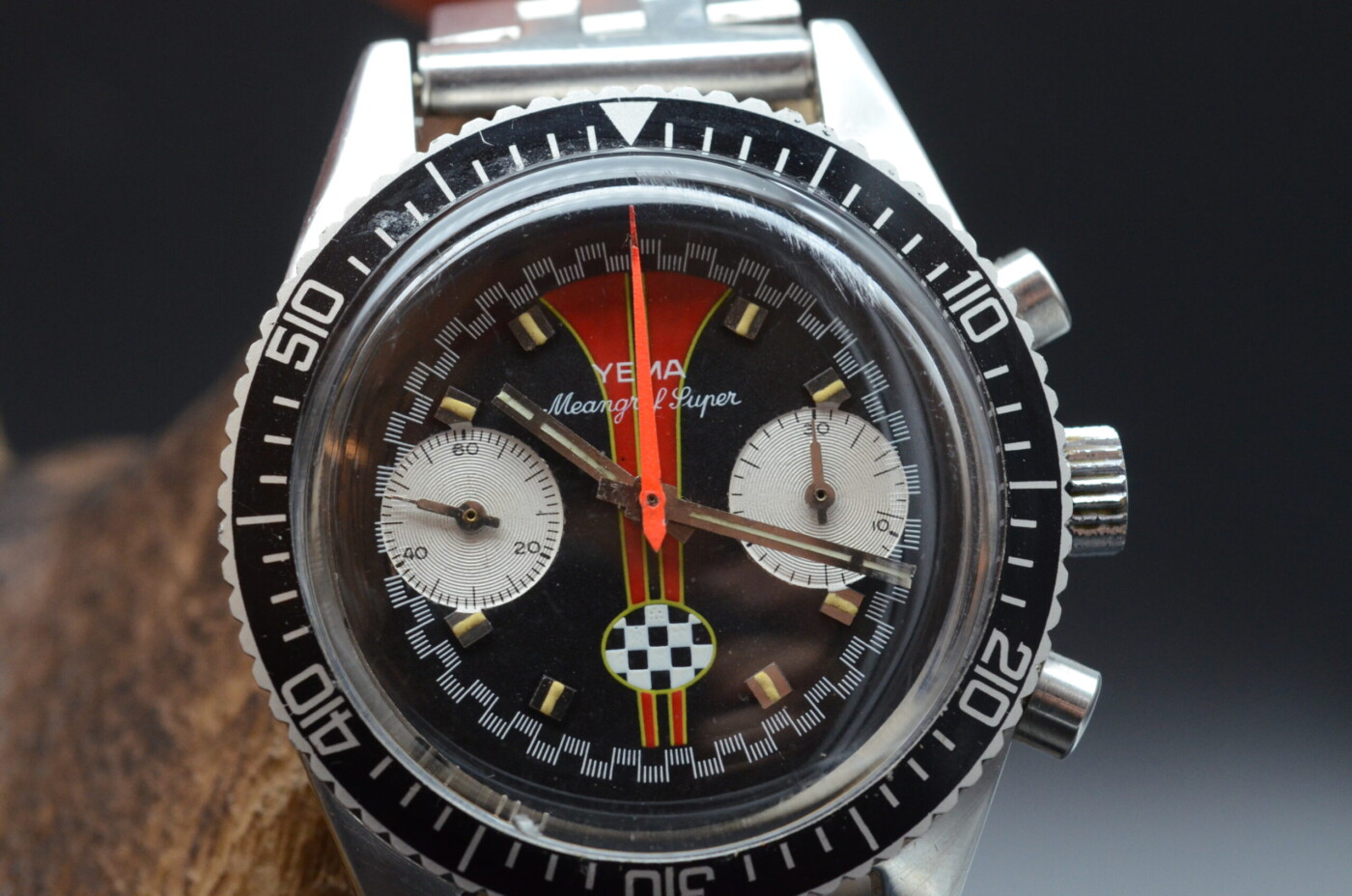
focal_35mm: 90
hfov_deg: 22.7
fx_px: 3374
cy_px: 448
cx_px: 676
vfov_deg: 15.1
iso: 1600
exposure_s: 1/30
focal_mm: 60
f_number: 9
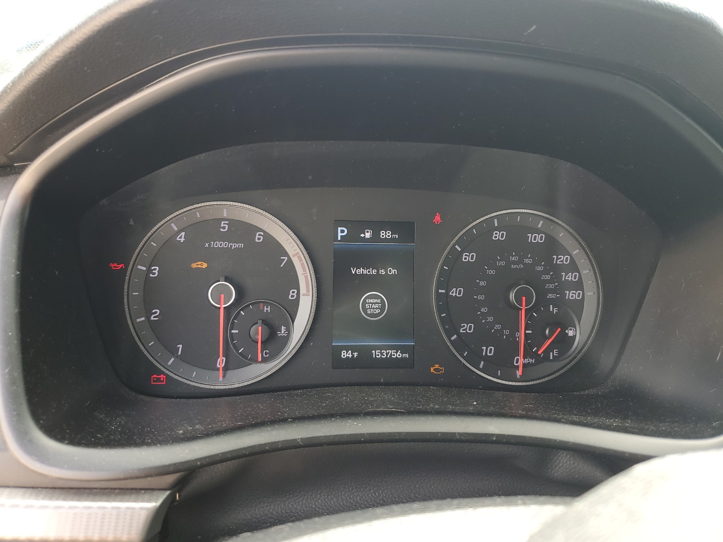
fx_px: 543
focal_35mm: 26
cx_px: 362
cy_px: 271
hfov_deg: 67.3
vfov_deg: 53.1
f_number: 1.5
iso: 50
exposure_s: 1/141
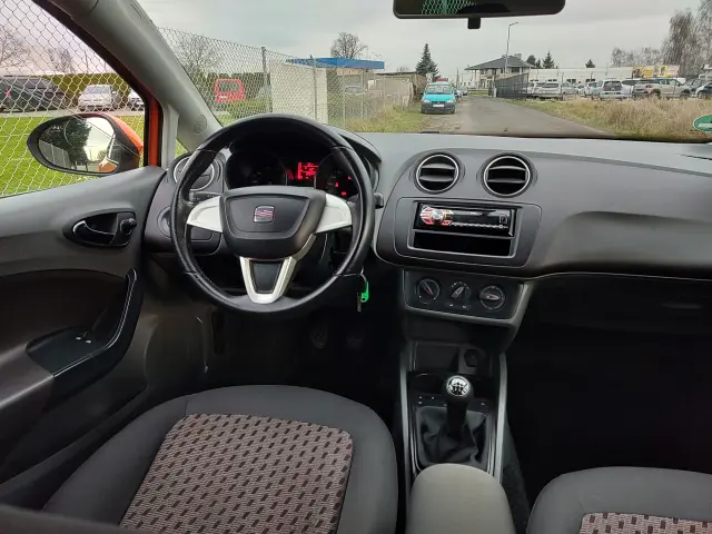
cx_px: 356
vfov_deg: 58.9
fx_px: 473
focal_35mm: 23
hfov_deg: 73.9
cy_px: 267
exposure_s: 1/238
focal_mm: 5.56
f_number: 1.8
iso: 100
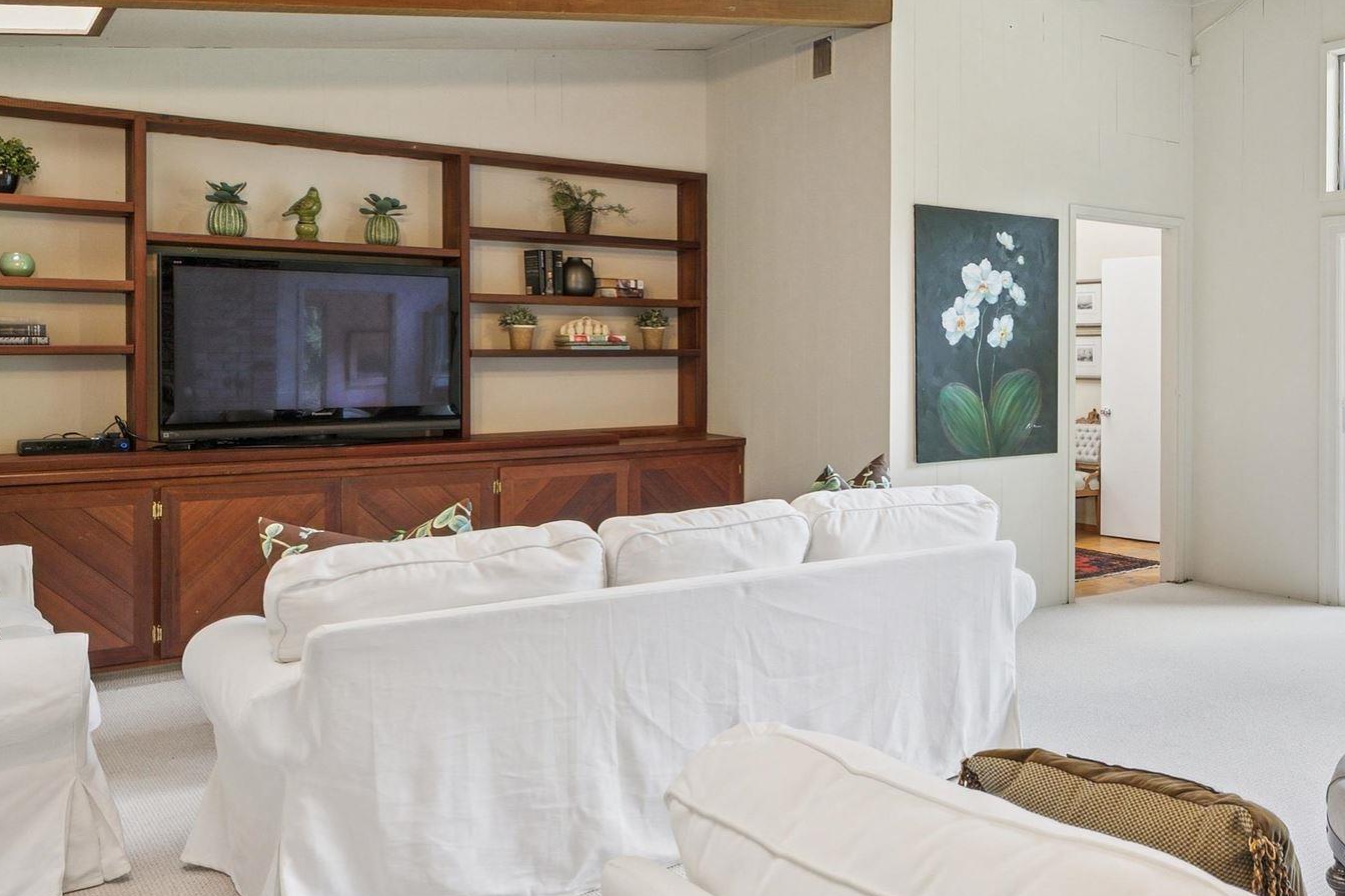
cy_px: 380
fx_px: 1195
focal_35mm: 32
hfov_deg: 55.1
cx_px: 1051
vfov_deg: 41.0
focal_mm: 14
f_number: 9
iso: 400
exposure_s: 1/25
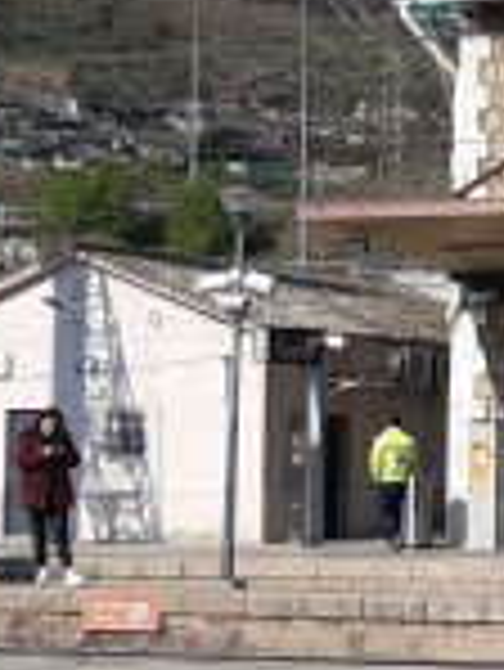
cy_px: 288
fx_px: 2598
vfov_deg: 14.7
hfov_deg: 10.4
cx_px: 940
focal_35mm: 134
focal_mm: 3.92
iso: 40
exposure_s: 1/2237
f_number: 1.7
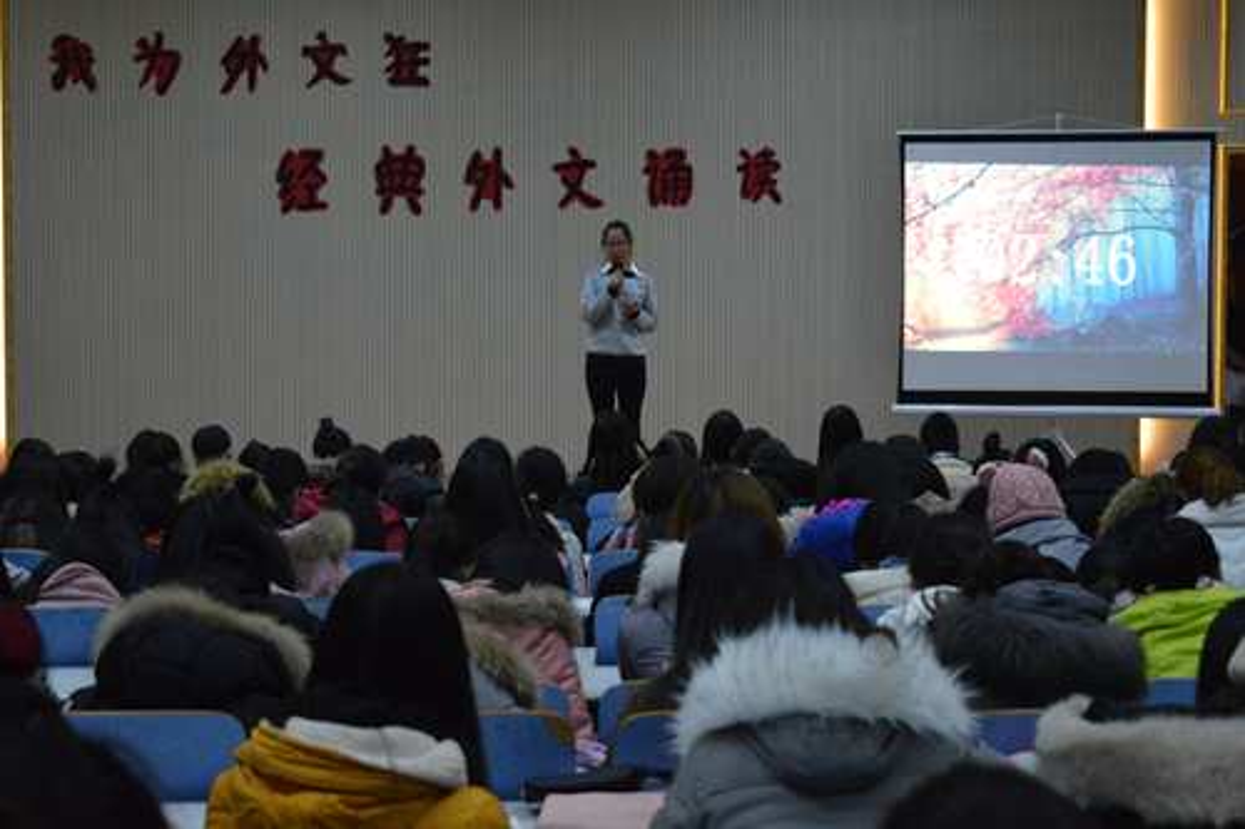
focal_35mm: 69
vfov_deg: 19.7
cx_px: 622
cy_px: 414
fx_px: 2385
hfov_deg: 29.3
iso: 2200
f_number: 5
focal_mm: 46
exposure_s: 1/60
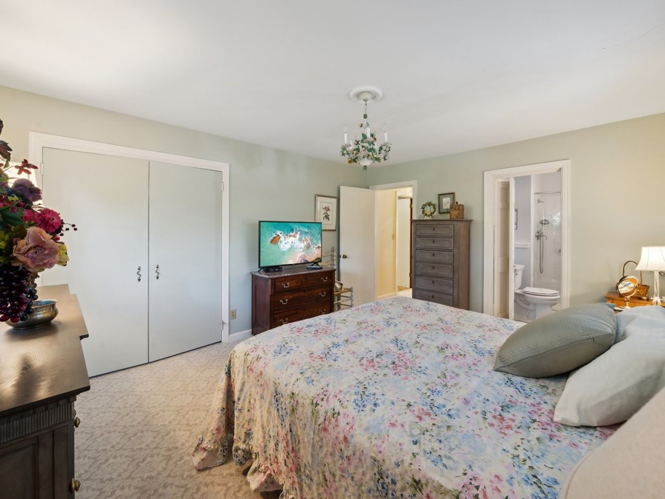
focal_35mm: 14
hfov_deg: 102.1
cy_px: 231
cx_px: 326
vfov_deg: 85.5
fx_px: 269
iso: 125
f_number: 11
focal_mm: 12
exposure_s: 1/1.67
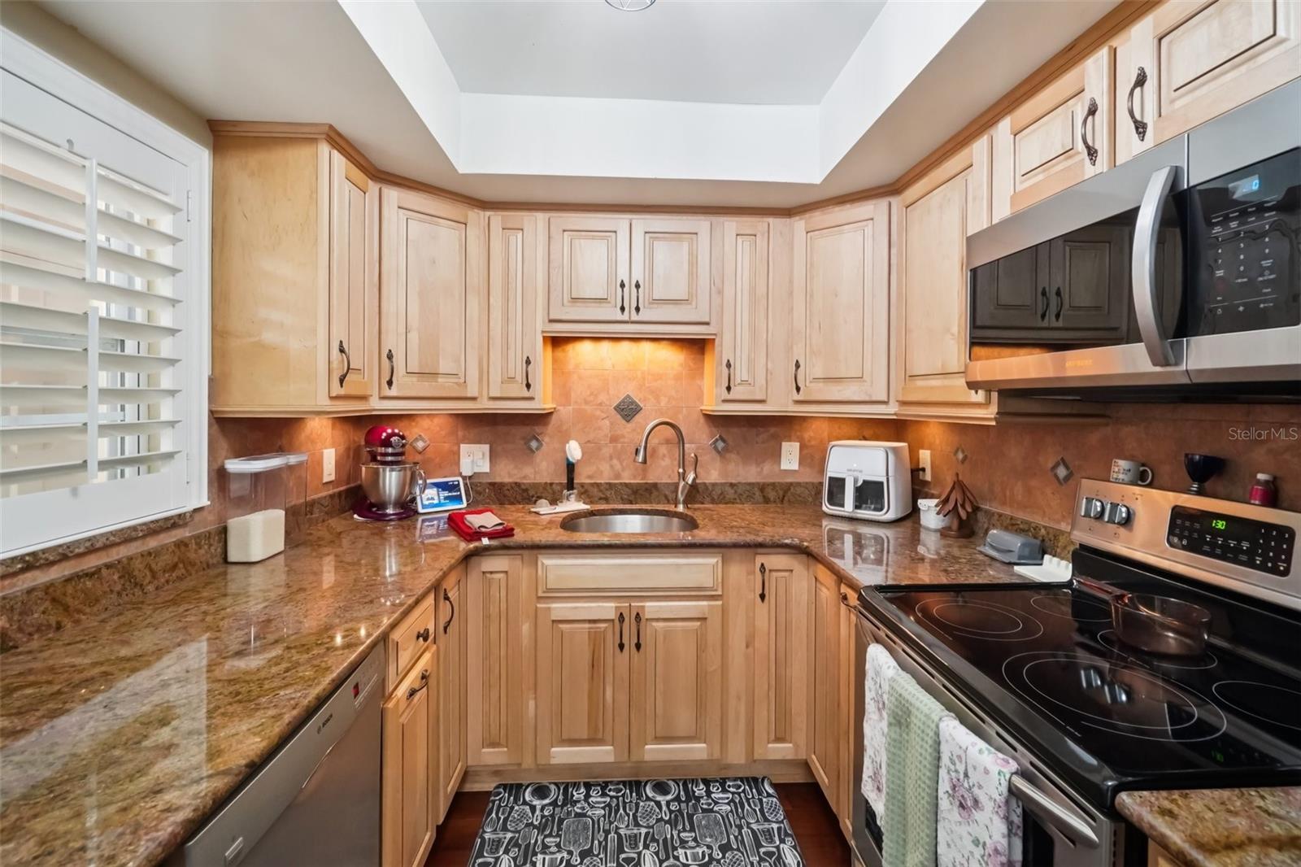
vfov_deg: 77.3
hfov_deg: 100.4
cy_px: 434
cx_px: 650
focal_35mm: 15
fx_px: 542
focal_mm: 10
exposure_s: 1/30
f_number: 8
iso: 1600
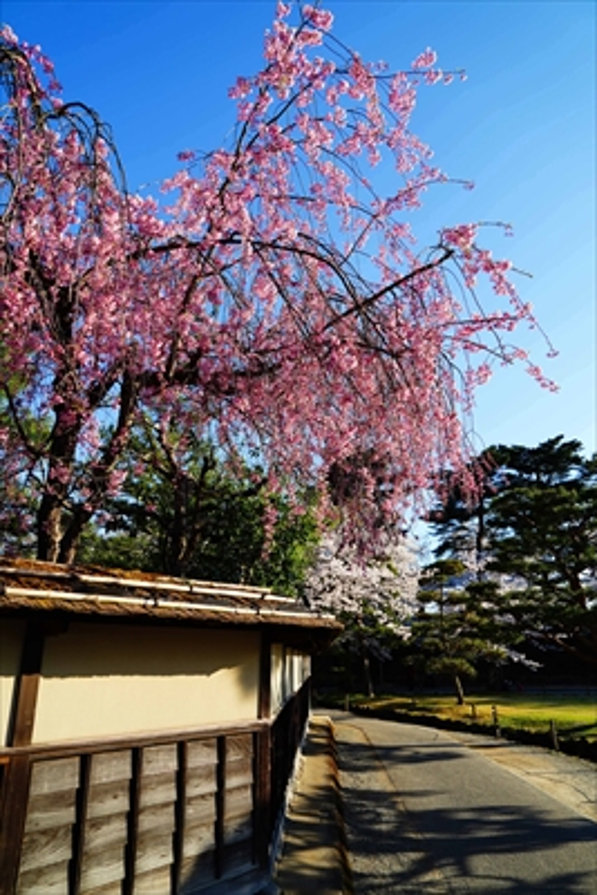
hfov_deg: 53.2
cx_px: 298
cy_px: 448
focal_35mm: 24
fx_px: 596
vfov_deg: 73.7
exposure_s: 1/160
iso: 100
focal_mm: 24
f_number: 8
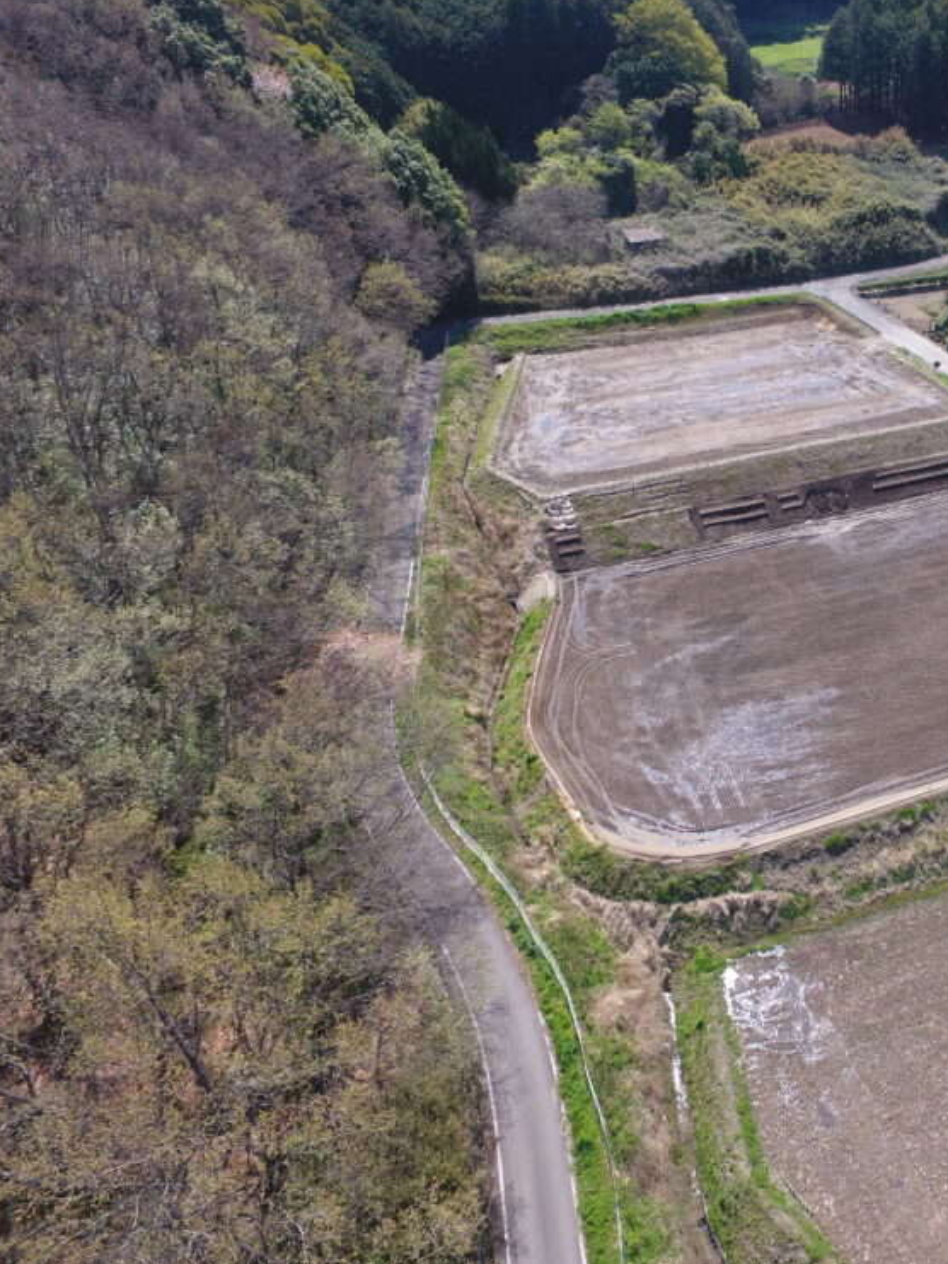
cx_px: 839
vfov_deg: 65.3
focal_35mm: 27
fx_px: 986
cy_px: 629
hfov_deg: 46.7
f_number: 2.8
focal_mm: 3.61
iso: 100
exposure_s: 1/386
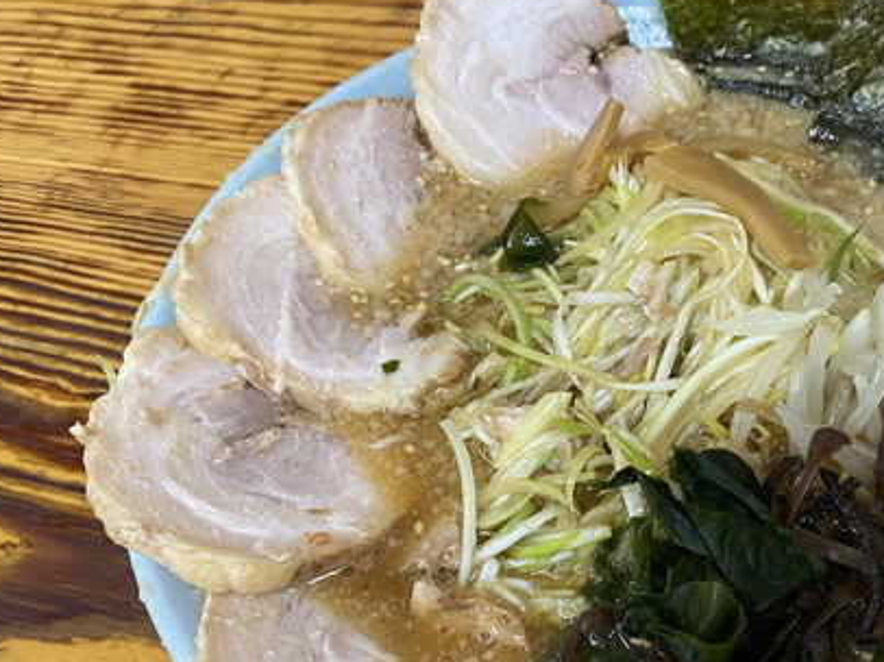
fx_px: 1046
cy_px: 442
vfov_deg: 34.8
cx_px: 664
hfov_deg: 44.3
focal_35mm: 41
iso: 200
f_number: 1.8
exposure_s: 1/50
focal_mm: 4.25
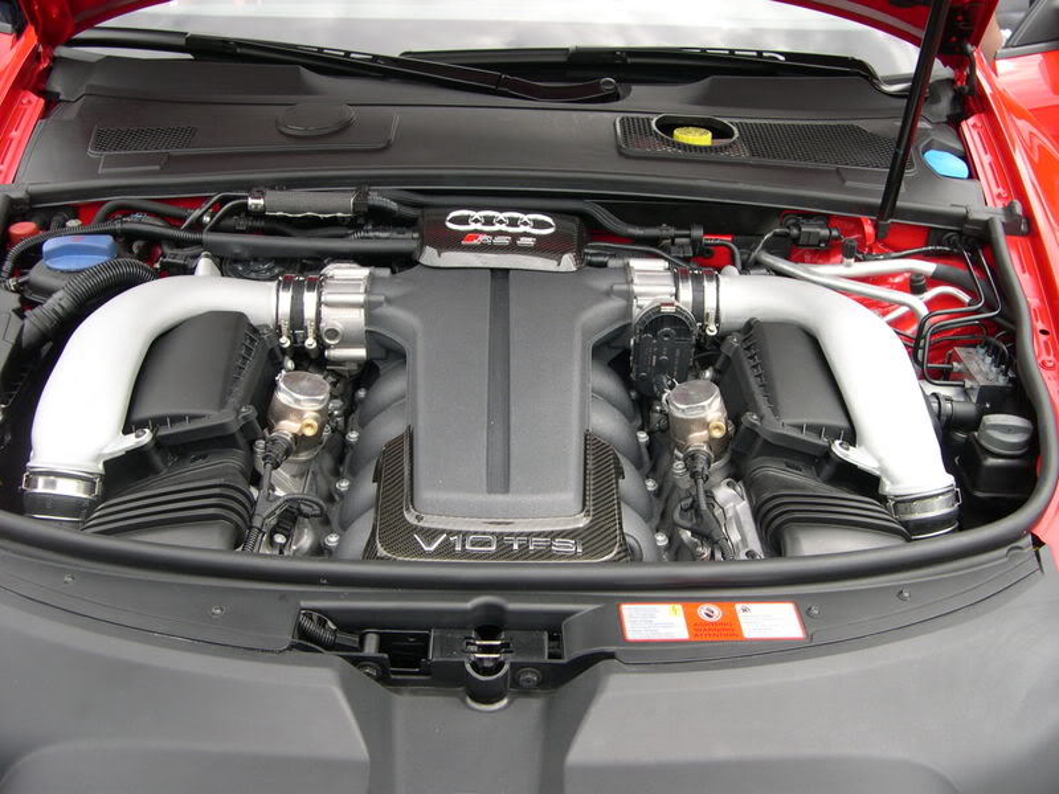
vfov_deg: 37.7
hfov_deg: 49.0
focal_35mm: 38
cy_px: 397
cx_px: 530
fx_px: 1163
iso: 100
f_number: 2.8
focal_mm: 8
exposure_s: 1/290
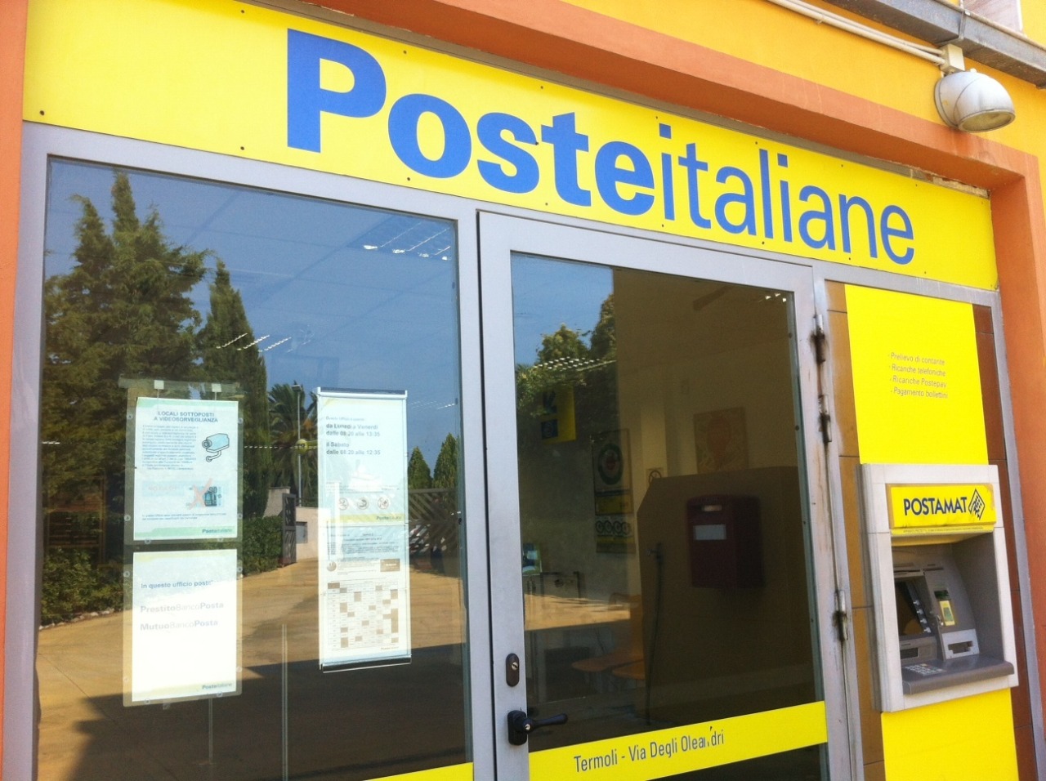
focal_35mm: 35
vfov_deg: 40.6
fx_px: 1056
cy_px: 390
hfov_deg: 52.7
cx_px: 523
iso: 80
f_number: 2.8
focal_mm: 3.85
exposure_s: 1/232
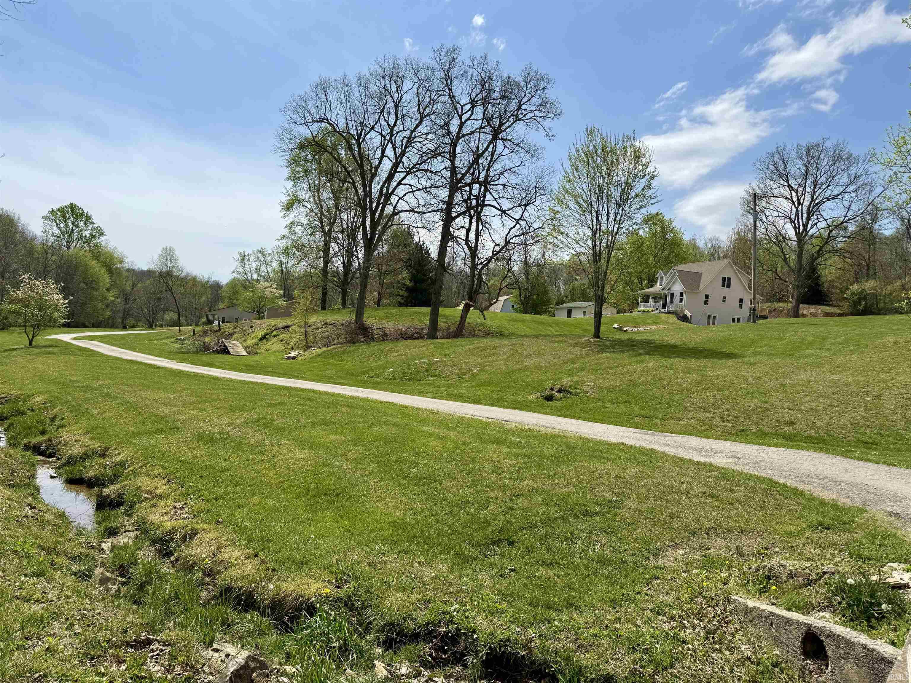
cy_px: 342
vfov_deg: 56.8
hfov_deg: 71.6
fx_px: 632
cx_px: 456
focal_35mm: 24
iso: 80
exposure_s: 1/7353
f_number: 1.78
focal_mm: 6.76
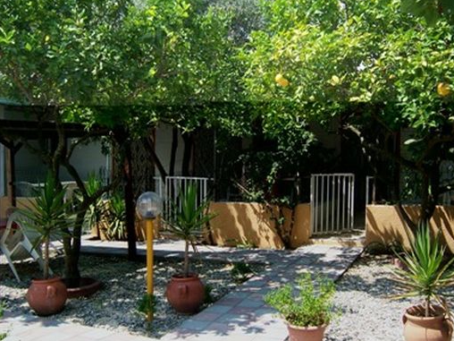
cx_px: 224
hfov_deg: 47.9
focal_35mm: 39
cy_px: 165
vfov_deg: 36.8
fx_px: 511
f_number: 3.4
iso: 80
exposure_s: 1/350
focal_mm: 5.5
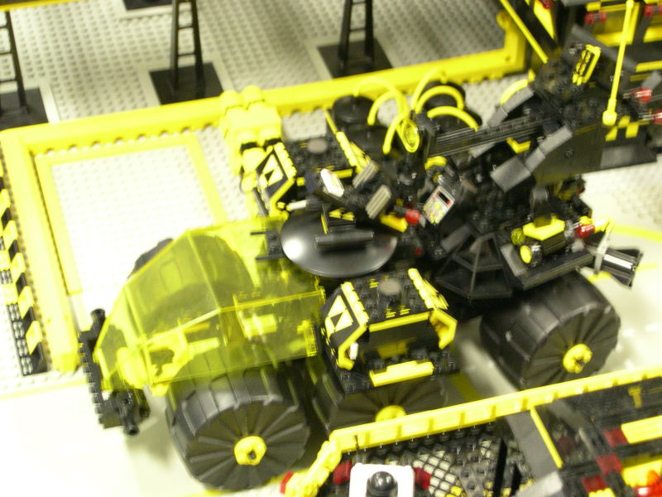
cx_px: 331
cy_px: 248
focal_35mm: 82
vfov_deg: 18.0
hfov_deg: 23.8
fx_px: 1568
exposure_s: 1/3
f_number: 4.1
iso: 400
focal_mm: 17.4
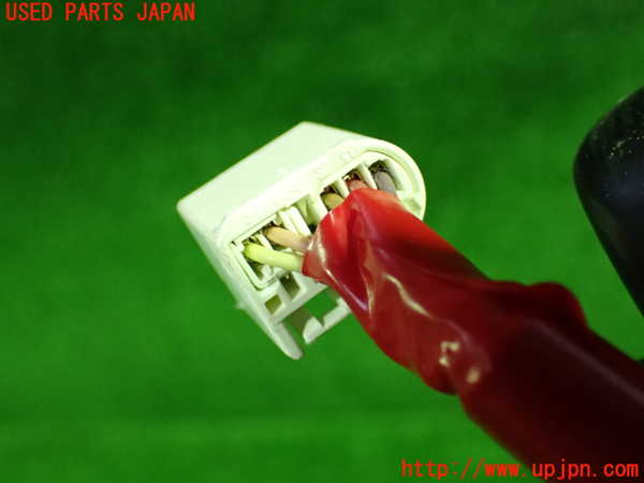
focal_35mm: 44
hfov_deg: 42.9
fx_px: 819
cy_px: 242
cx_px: 322
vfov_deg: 32.9
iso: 1250
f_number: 2.9
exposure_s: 1/40
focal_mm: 7.84
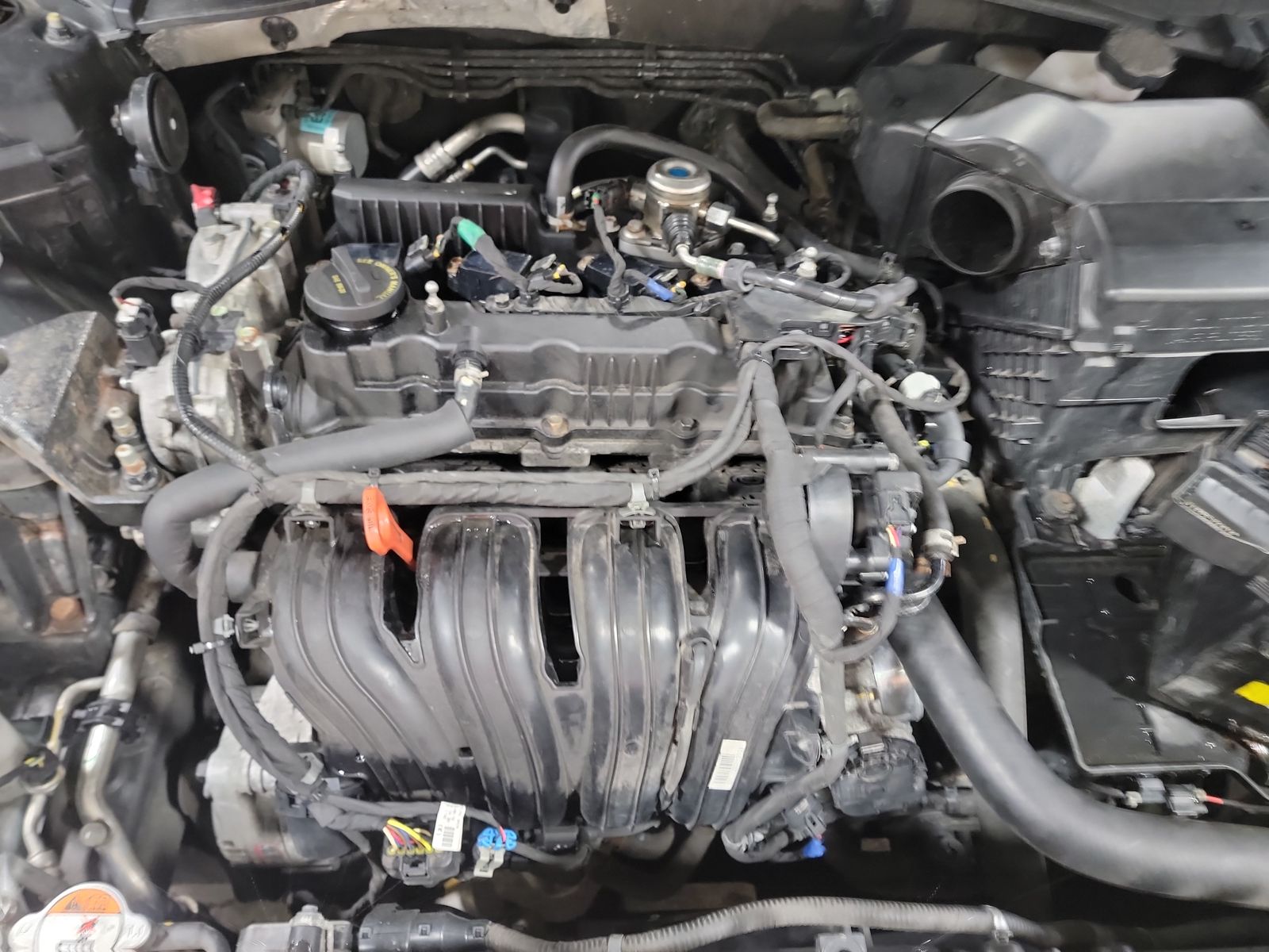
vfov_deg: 56.8
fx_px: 880
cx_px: 634
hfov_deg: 71.6
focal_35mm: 24
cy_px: 476
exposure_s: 1/14
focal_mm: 6.7
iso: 773
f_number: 1.8
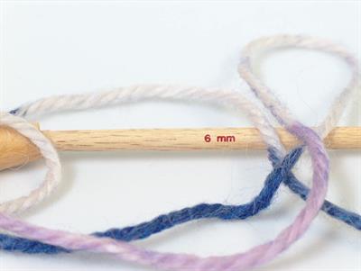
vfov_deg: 12.8
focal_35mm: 116
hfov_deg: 17.0
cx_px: 180
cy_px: 136
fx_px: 1211
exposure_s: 1/38.3
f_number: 3
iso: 200
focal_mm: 23.76
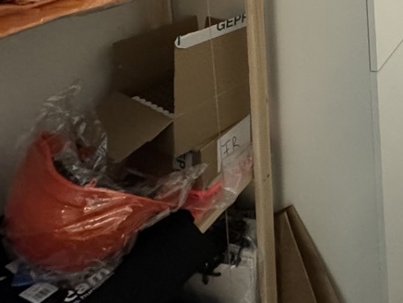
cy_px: -136
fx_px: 477
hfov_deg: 40.1
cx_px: 404
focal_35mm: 41
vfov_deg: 26.7
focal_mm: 2.22
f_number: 2.2
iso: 800
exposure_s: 1/50
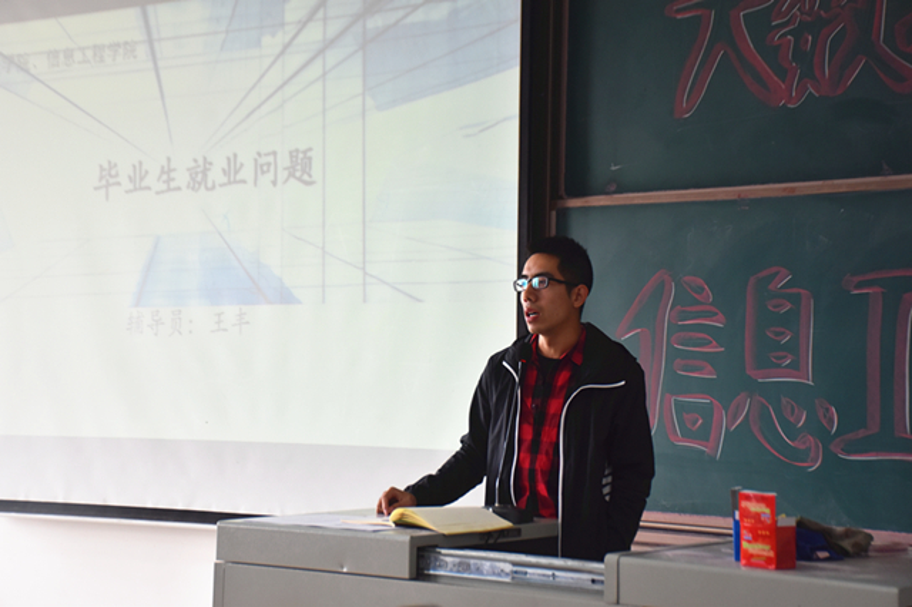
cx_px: 456
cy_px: 304
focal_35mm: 68
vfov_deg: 20.1
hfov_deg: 29.9
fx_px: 1709
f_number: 4.5
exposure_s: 1/60
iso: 500
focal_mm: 45
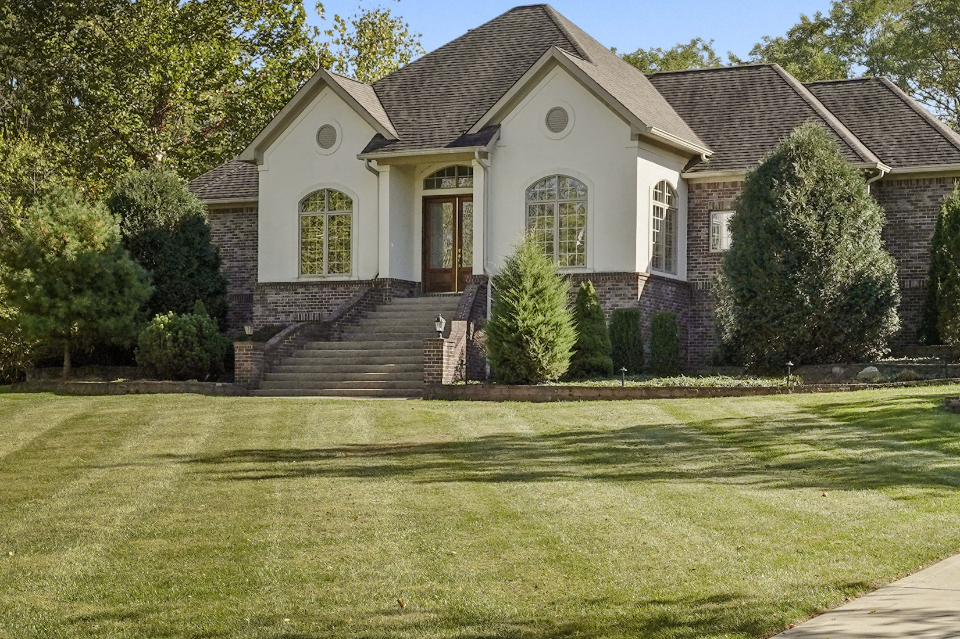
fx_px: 1786
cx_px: 531
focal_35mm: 67
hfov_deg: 30.1
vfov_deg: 20.3
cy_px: 300
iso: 640
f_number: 7.1
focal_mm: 24
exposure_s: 1/1000
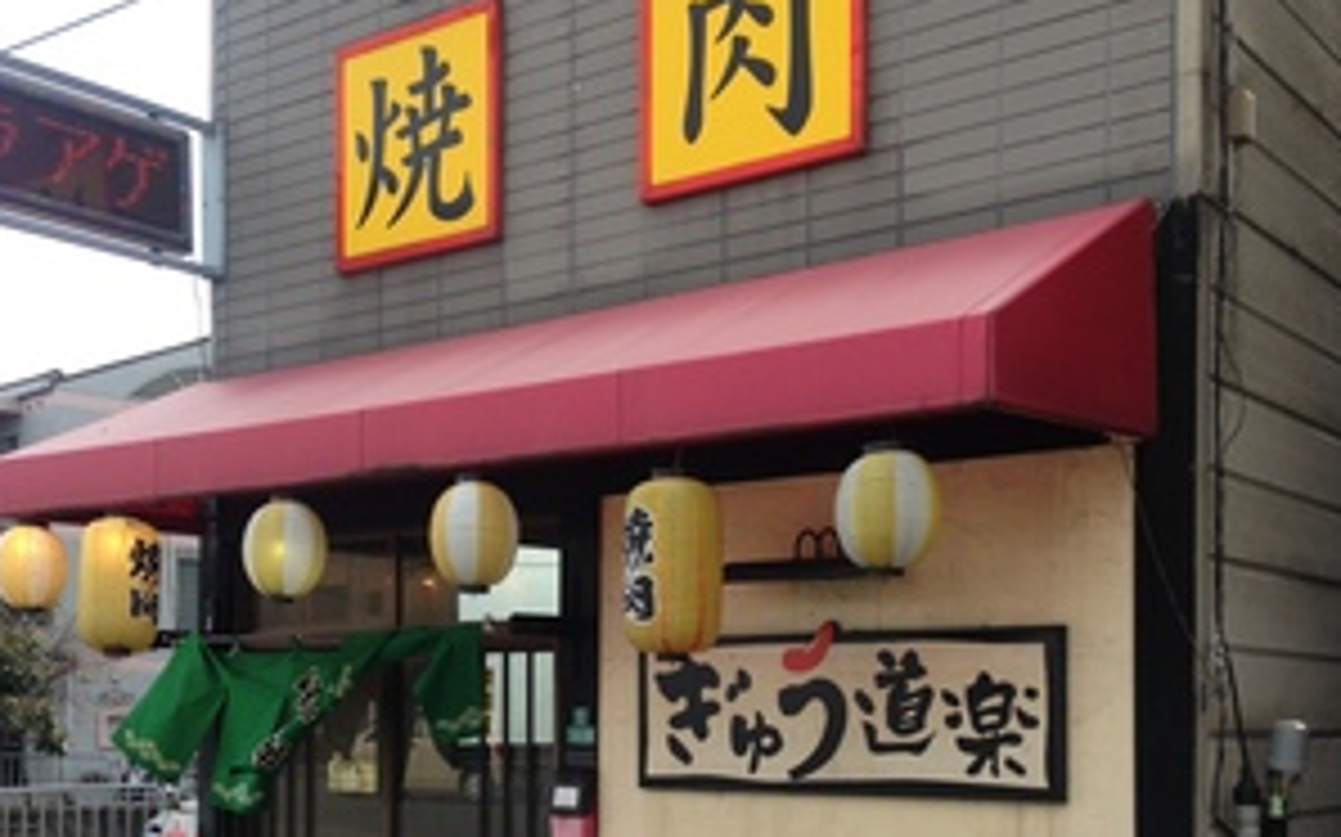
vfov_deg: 26.7
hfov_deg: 42.7
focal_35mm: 47
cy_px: 706
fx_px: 1717
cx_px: 670
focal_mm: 4.12
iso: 50
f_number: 2.4
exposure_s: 1/455
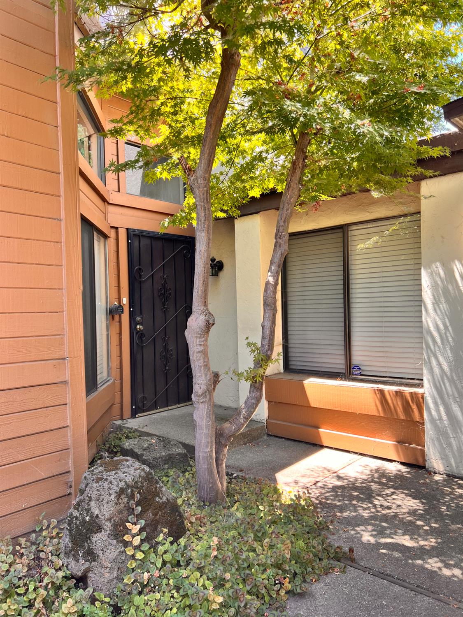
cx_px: 232
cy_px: 308
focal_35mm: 26
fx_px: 464
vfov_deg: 67.3
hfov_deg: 53.1
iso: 40
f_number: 1.5
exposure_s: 1/190
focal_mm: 5.7
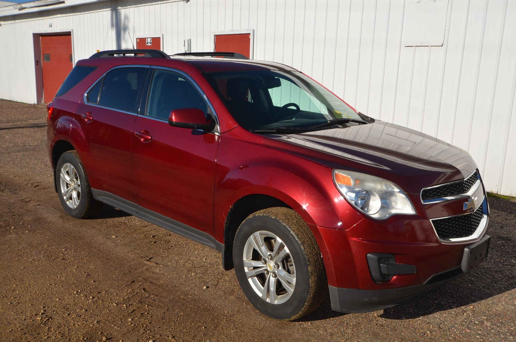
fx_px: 472
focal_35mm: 33
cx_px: 258
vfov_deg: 39.8
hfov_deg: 57.3
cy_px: 171
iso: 100
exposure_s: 1/200
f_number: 11
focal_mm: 22
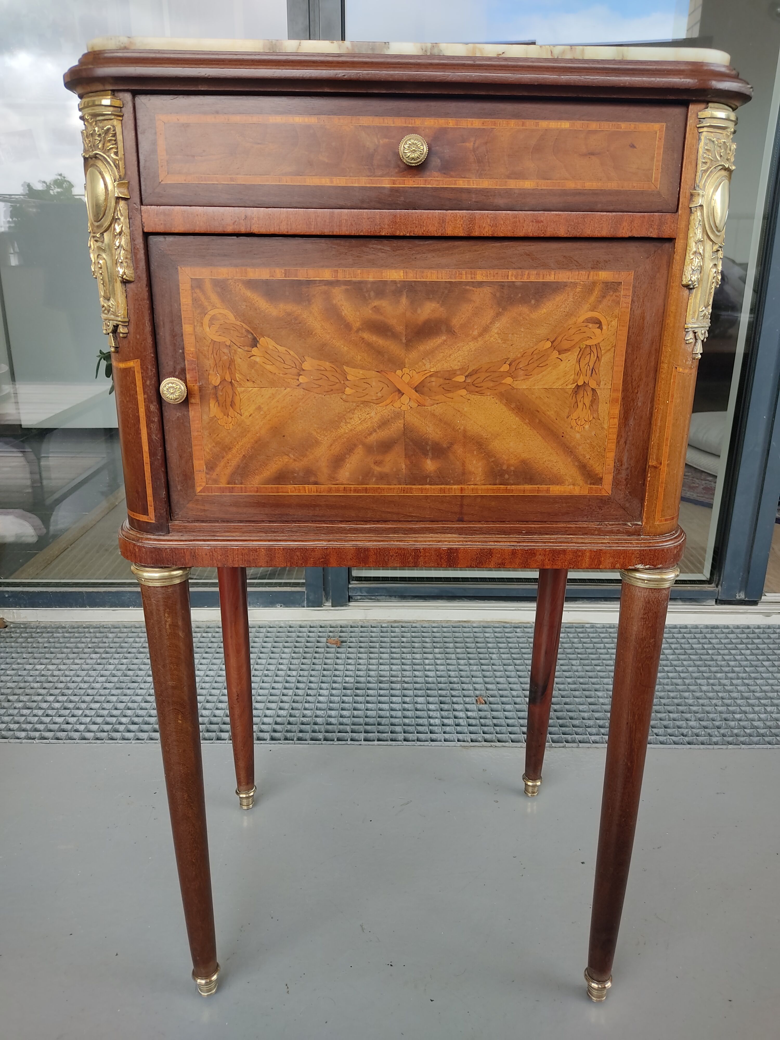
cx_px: 390
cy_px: 520
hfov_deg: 53.1
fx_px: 781
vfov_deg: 67.3
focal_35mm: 26
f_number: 1.79
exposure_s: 1/106
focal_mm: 4.74
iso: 100
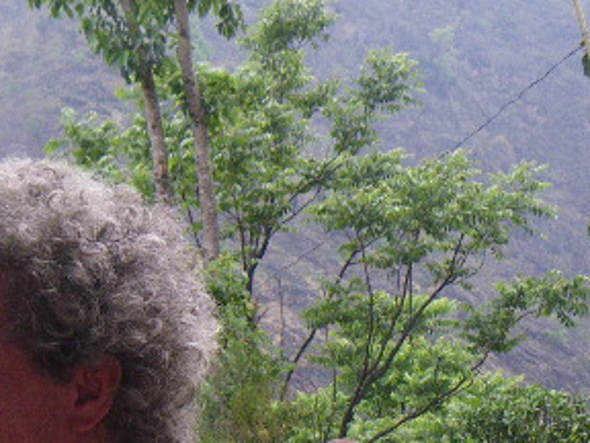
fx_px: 1415
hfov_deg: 21.9
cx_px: -106
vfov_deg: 17.6
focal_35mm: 83
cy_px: 381
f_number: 3.5
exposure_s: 1/50
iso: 200
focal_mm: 5
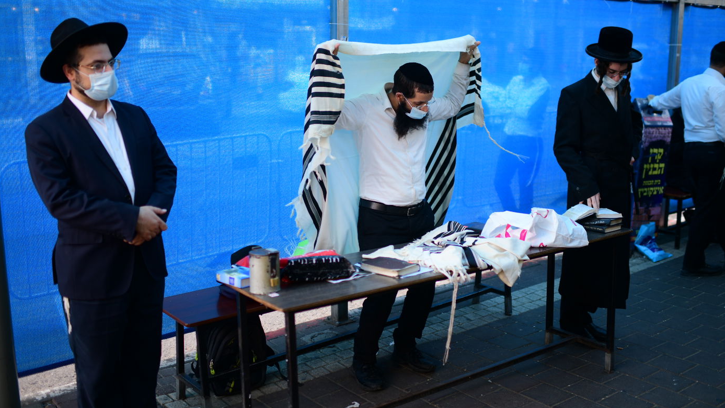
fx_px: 711
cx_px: 363
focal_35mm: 37
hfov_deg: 54.0
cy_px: 182
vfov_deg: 32.0
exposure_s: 1/250
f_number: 1.4
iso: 200
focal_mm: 35
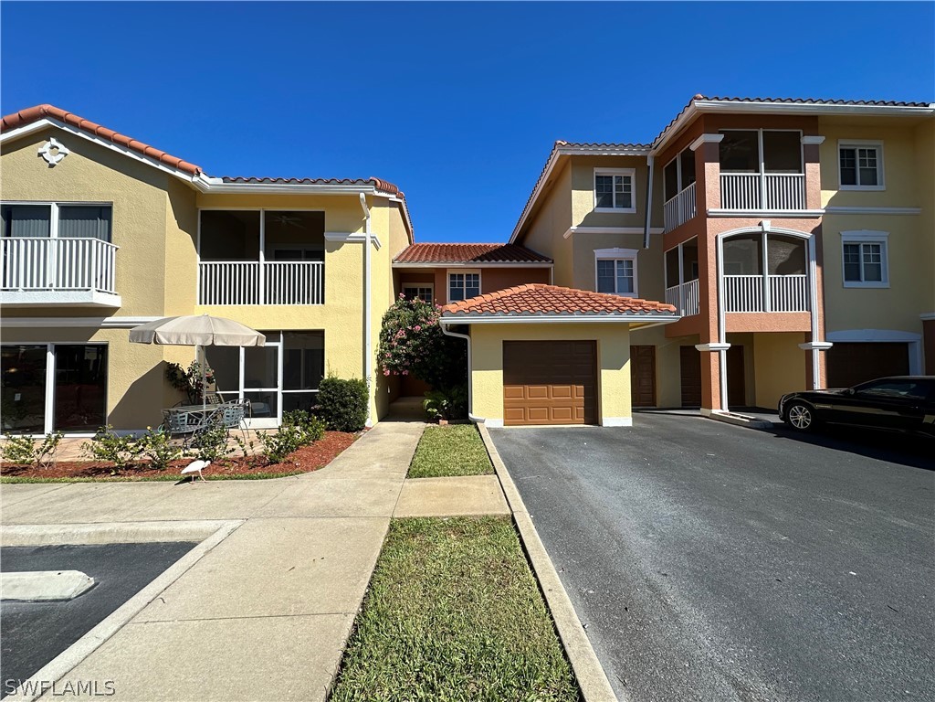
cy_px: 351
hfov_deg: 102.1
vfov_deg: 85.7
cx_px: 468
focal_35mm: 14
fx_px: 378
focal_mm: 2.22
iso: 50
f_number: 2.2
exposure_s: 1/2398
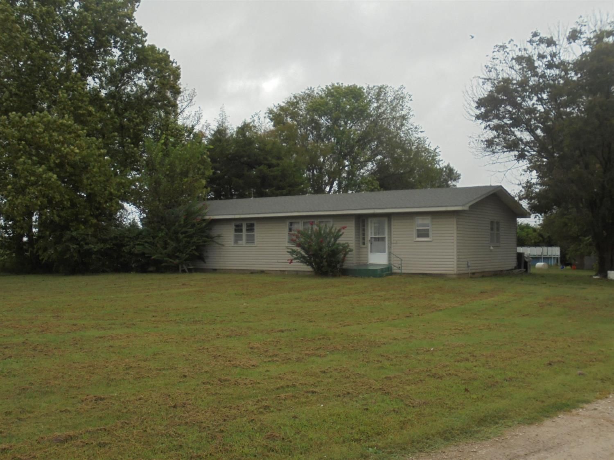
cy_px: 230
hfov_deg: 49.0
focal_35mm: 38
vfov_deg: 37.7
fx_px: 674
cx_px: 307
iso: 100
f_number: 4.2
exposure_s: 1/400
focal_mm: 6.9
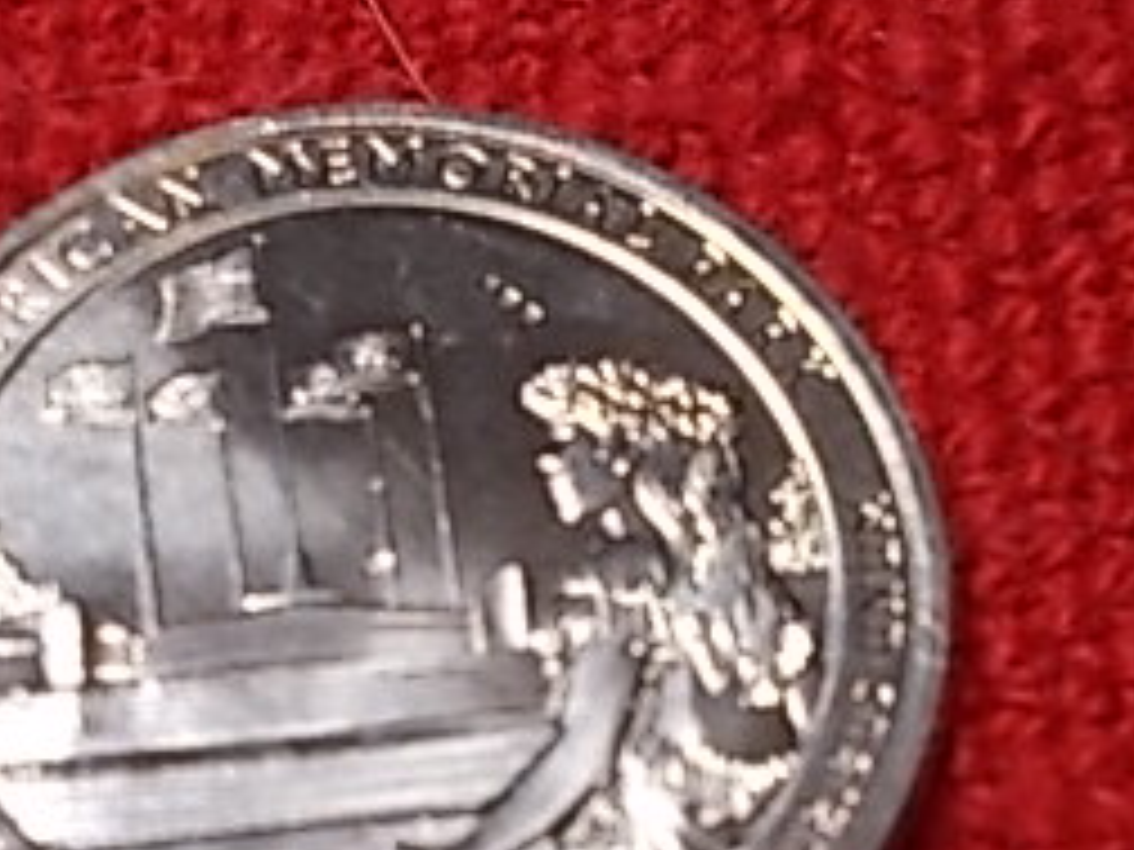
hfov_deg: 29.4
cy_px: 877
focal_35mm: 66
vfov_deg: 21.4
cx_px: 486
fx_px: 2162
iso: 80
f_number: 3.2
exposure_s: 1/25
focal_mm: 4.6
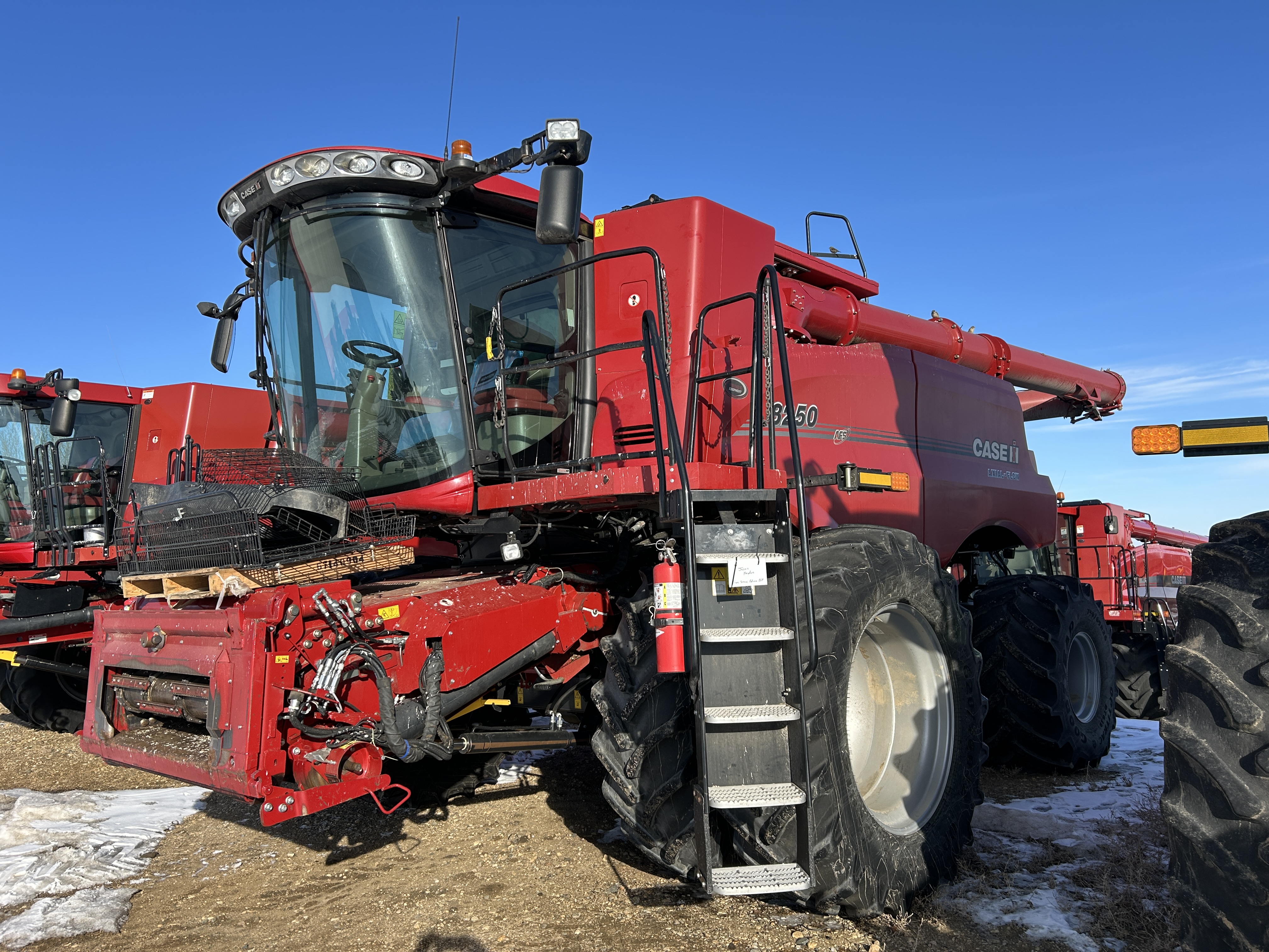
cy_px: 476
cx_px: 634
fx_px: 953
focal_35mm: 26
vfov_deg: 53.1
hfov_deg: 67.3
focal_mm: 5.7
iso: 50
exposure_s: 1/2513
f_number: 1.5
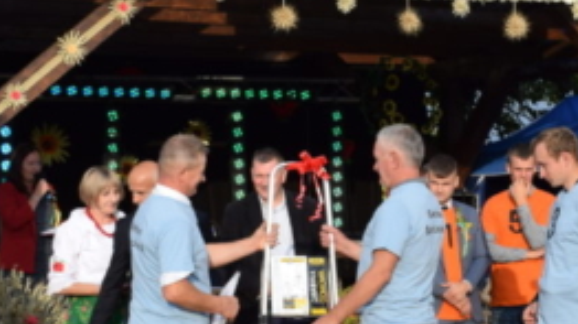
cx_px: 435
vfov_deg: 10.8
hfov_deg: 19.1
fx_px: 1704
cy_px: 250
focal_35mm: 111
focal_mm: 29
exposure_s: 1/250
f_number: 8
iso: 220
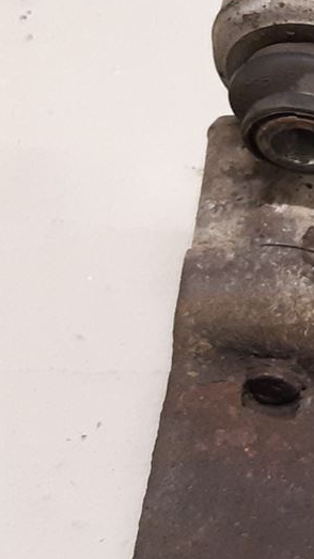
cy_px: 280
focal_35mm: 111
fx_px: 1644
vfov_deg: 19.3
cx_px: 705
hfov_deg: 9.8
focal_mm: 3.93
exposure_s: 1/33
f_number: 1.7
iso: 250
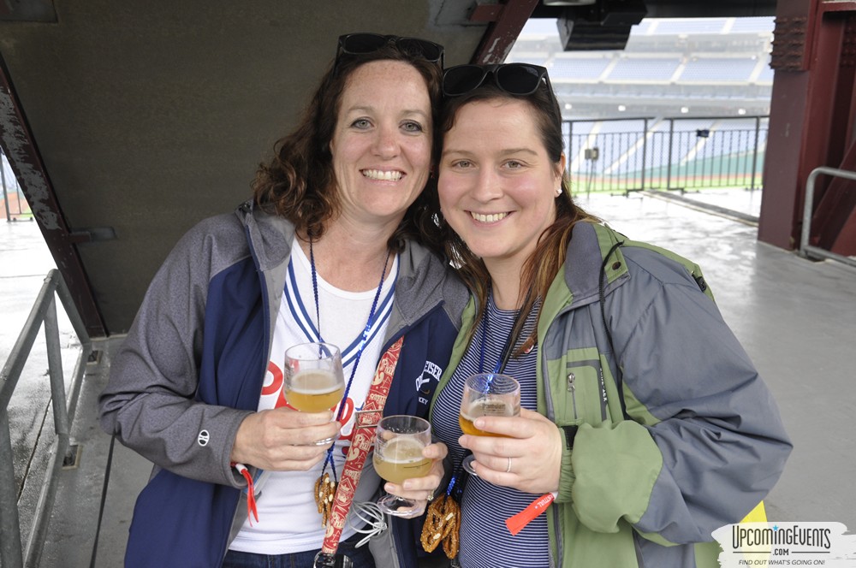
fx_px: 926
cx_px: 428
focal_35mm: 39
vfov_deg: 34.1
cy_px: 284
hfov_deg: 49.6
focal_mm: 26
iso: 400
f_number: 5.6
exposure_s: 1/30
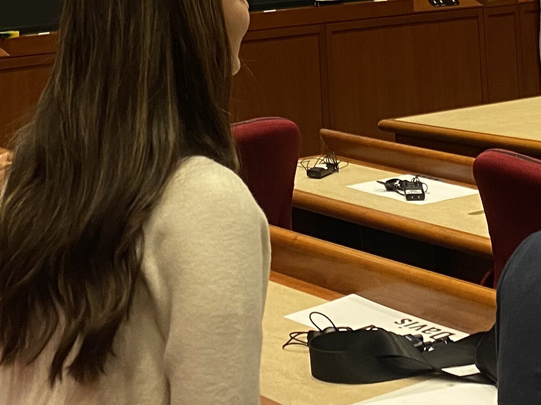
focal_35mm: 89
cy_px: -253
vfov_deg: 15.0
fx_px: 1391
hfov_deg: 22.0
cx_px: 197
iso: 125
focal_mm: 4.25
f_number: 1.8
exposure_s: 1/60
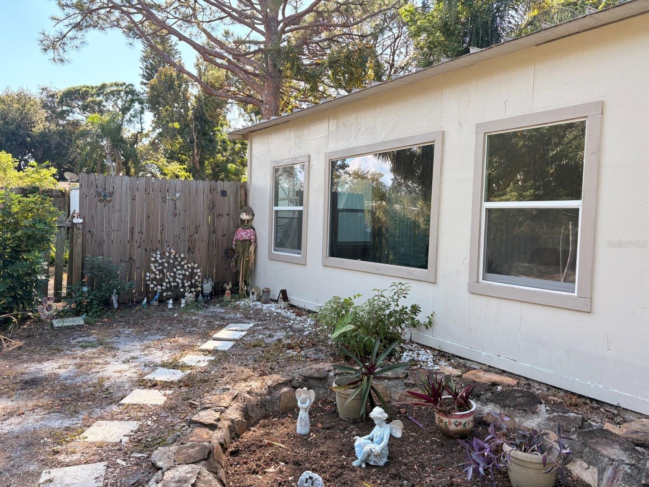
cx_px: 324
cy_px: 244
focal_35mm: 26
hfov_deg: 67.3
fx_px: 487
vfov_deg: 53.1
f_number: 1.6
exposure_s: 1/850
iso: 64
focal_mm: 5.96
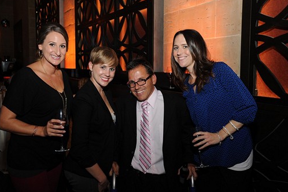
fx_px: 336
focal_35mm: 42
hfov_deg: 46.4
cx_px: 138
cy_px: 89
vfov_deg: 31.8
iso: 1250
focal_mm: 38
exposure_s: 1/40
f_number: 6.3
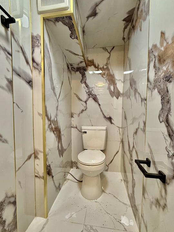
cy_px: 120
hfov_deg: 81.8
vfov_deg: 98.1
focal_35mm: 15
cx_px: 88
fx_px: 101
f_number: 2.2
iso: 320
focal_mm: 2.22
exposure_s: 1/60
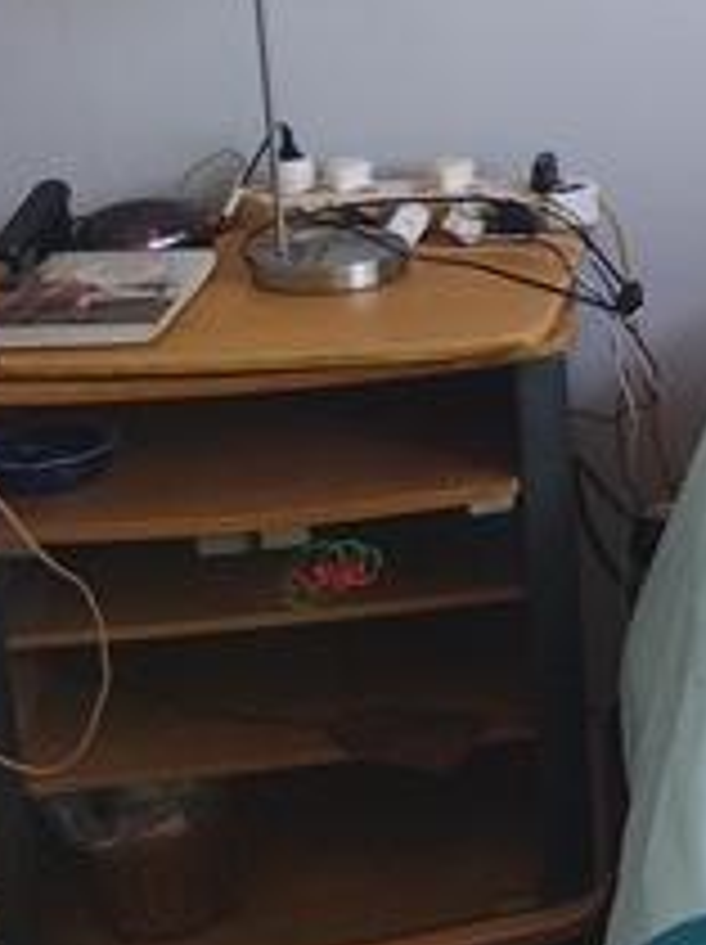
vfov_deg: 18.9
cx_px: 1282
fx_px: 2807
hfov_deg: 13.0
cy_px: 189
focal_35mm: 103
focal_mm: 4.94
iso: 259
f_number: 1.9
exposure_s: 1/60
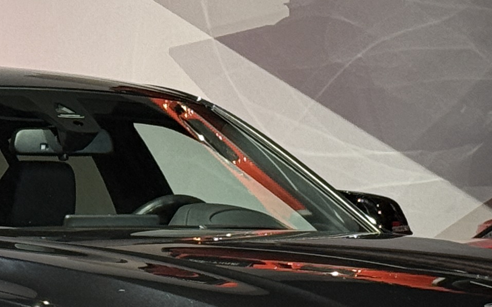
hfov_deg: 9.8
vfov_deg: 6.1
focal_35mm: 214
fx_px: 2869
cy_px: 446
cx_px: 107
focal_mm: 6.76
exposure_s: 1/56
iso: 160
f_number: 1.78
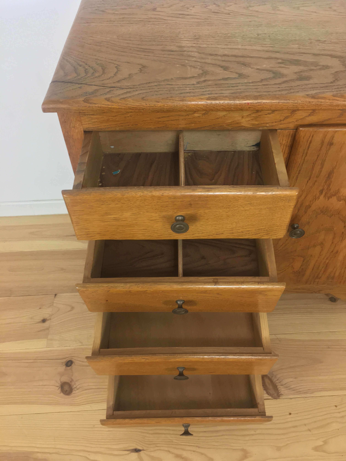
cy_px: 230
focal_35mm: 29
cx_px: 173
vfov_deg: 61.7
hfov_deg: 48.2
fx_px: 386
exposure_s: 1/33
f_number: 2.2
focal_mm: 4.15
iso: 100
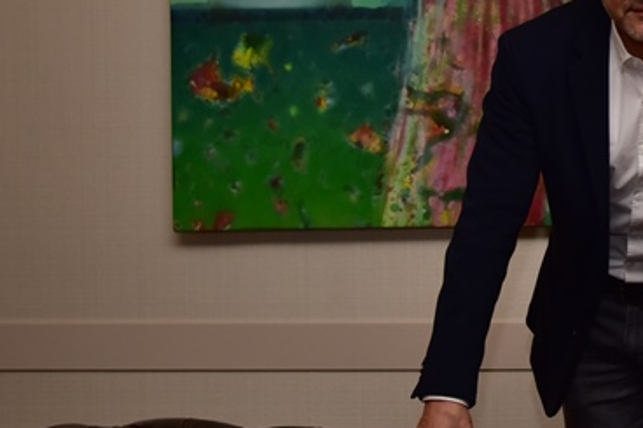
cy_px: 20
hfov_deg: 17.8
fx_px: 2017
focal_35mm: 113
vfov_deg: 12.0
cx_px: 613
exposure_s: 1/200
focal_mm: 52
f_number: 4.5
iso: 800
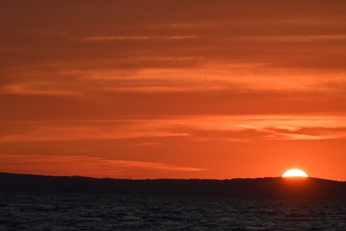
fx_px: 2884
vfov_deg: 4.6
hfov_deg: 6.9
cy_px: 116
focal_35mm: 300
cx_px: 173
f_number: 16
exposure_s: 1/320
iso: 400
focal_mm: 300
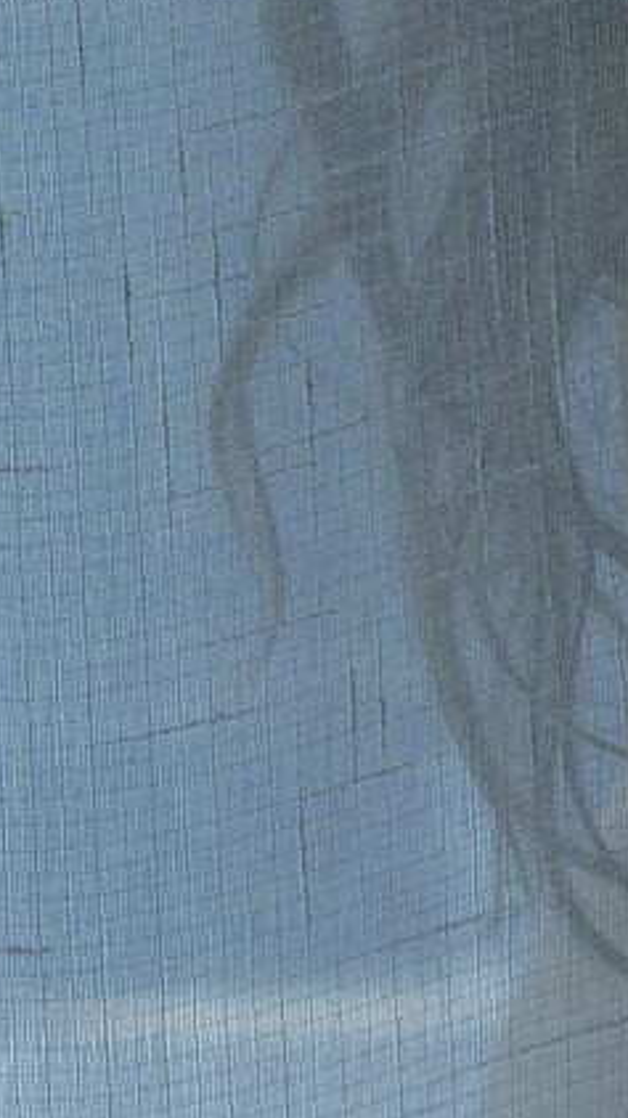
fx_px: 7621
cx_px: 1179
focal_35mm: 257
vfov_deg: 8.3
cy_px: -52
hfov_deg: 4.7
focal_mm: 65.8
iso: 200
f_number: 7.1
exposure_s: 1/100
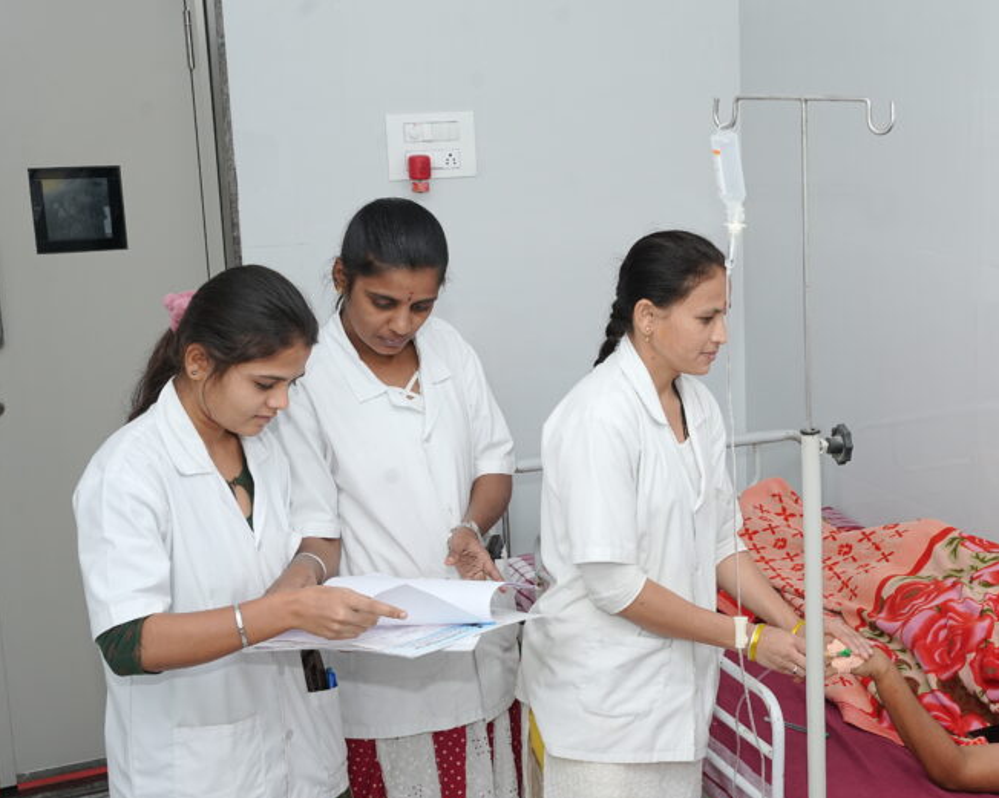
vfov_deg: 25.5
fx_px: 1761
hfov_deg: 31.1
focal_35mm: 60
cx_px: 757
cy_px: 413
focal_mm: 40.4
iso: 500
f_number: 8
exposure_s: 1/125
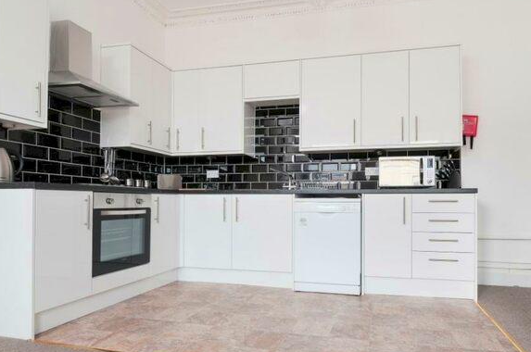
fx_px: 324
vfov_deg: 57.0
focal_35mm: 22
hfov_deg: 78.3
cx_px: 299
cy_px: 192
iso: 200
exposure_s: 1/1.25
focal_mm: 12
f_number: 11
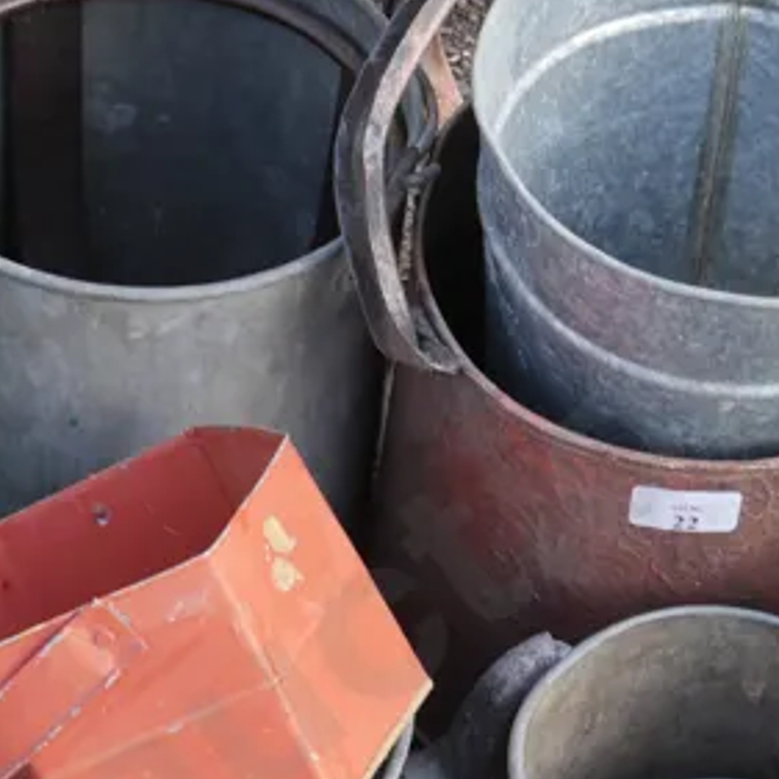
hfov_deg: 13.5
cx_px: 286
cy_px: 703
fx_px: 3284
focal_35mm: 129
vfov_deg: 13.4
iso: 200
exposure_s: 1/125
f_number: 5.6
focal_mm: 20
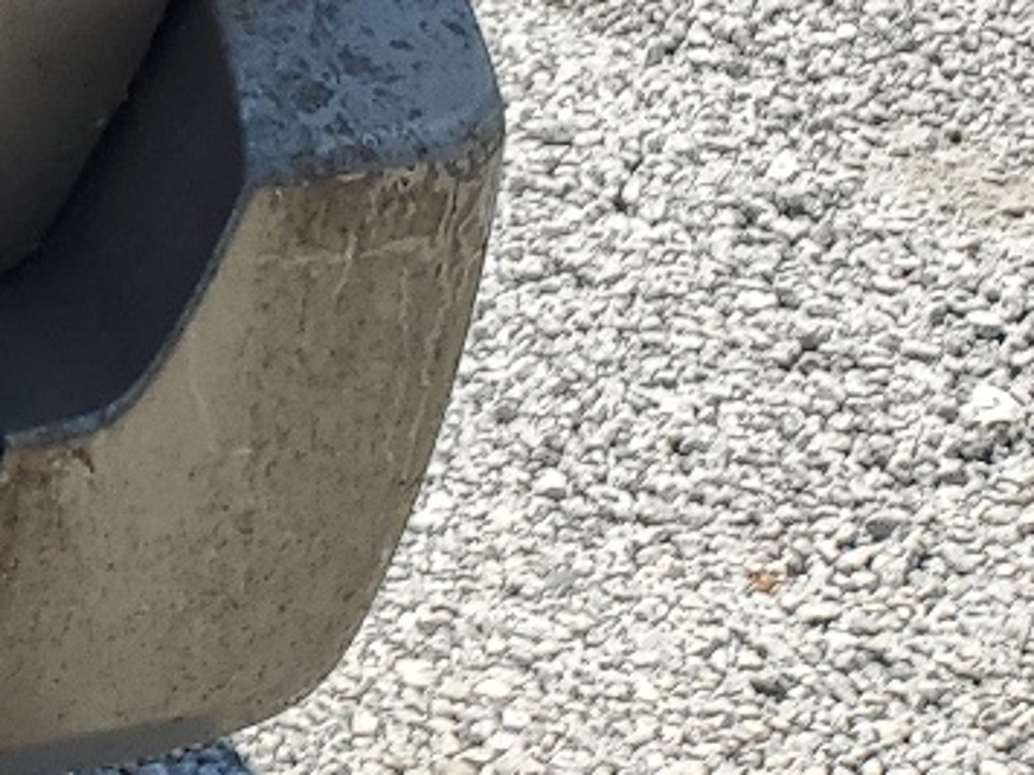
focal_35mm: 117
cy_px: -517
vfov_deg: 11.9
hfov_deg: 13.8
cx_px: -1162
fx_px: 3495
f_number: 1.5
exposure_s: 1/3333
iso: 50
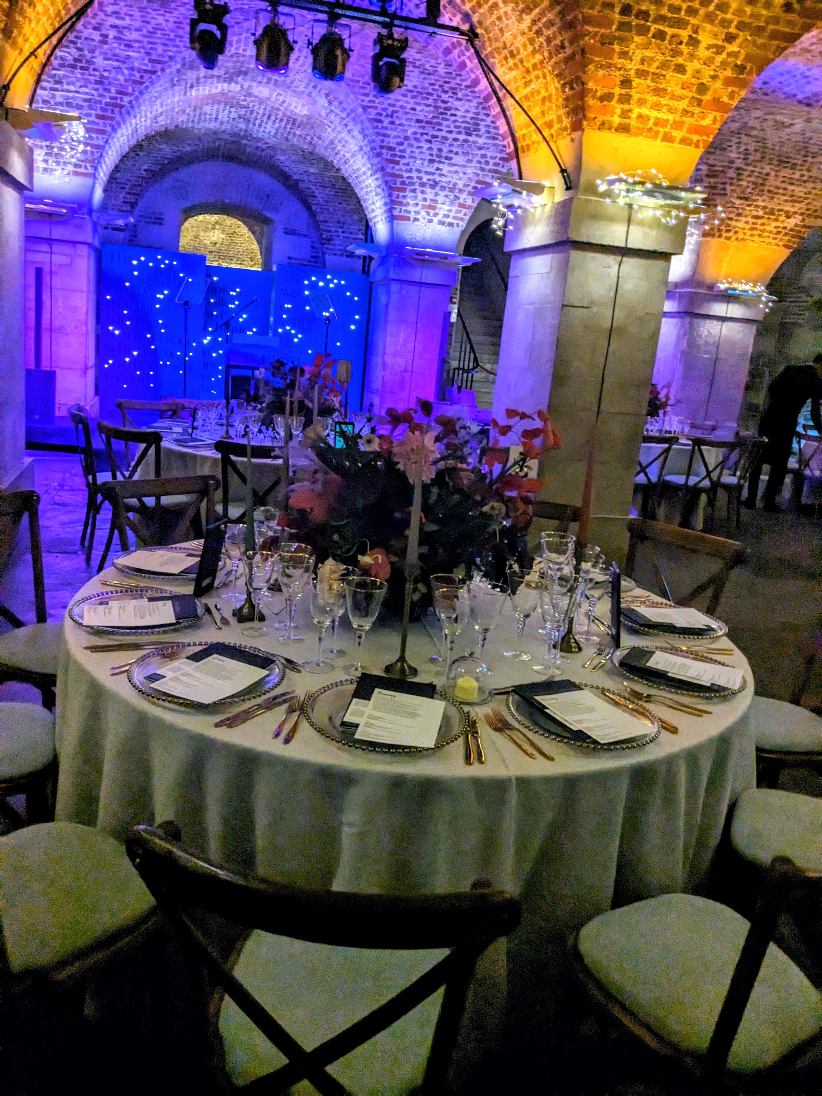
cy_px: 548
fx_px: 855
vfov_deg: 65.3
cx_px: 411
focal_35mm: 27
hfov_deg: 51.4
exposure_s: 1/99.9
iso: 313
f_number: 1.73
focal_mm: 4.38
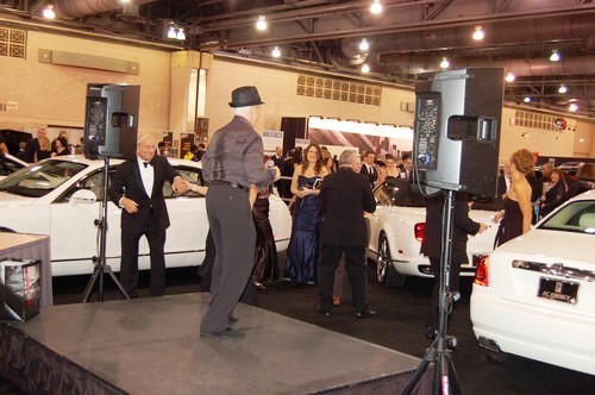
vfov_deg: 29.8
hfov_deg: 43.7
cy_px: 198
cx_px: 298
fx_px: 743
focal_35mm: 45
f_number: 4.2
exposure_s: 1/60
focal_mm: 30
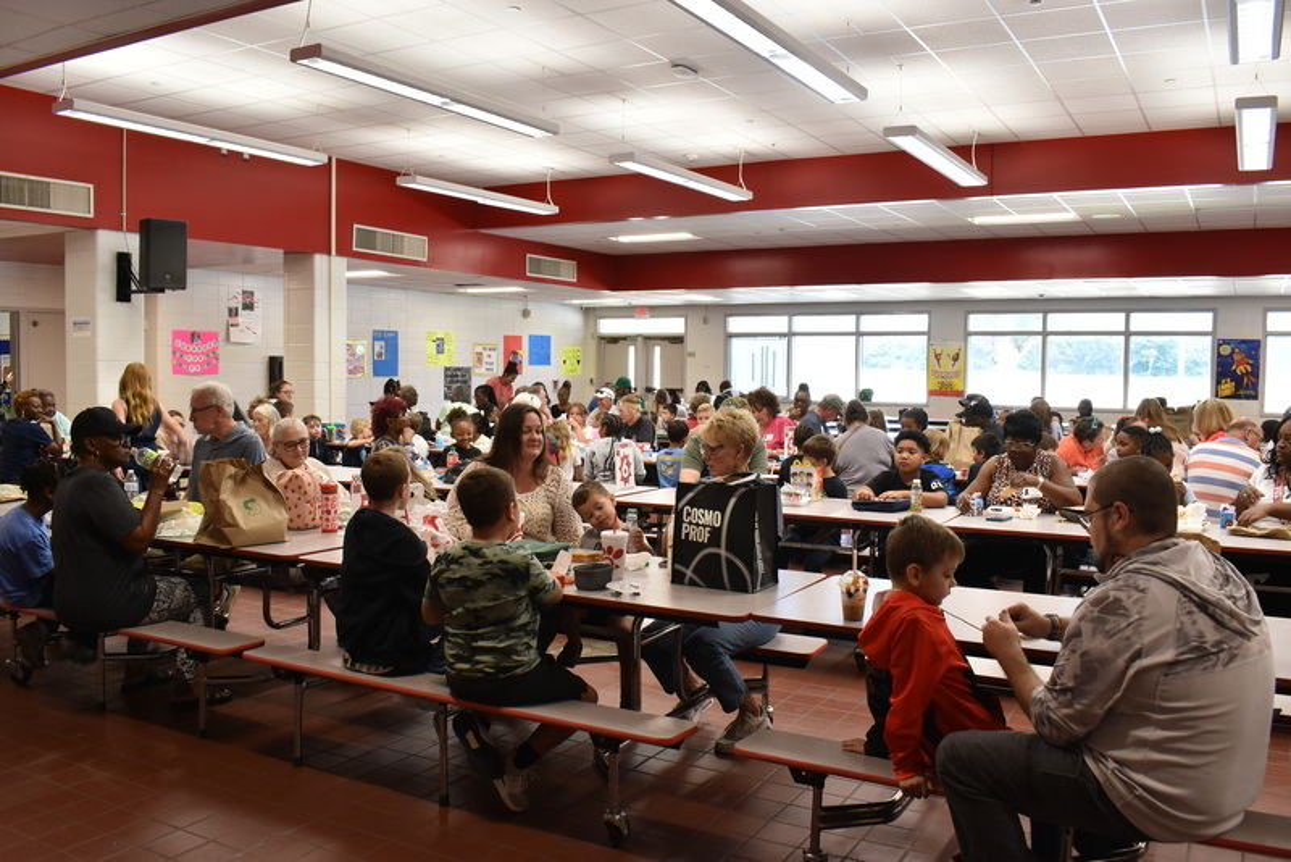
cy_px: 431
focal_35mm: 30
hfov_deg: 61.9
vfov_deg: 43.6
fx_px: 1076
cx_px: 646
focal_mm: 20
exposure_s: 1/30
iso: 500
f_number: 7.1
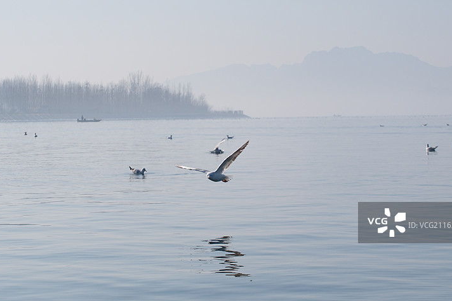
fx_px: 1029
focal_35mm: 82
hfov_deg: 24.8
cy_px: 144
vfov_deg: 16.6
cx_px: 246
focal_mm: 48.6
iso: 250
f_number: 4.5
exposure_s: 1/2700
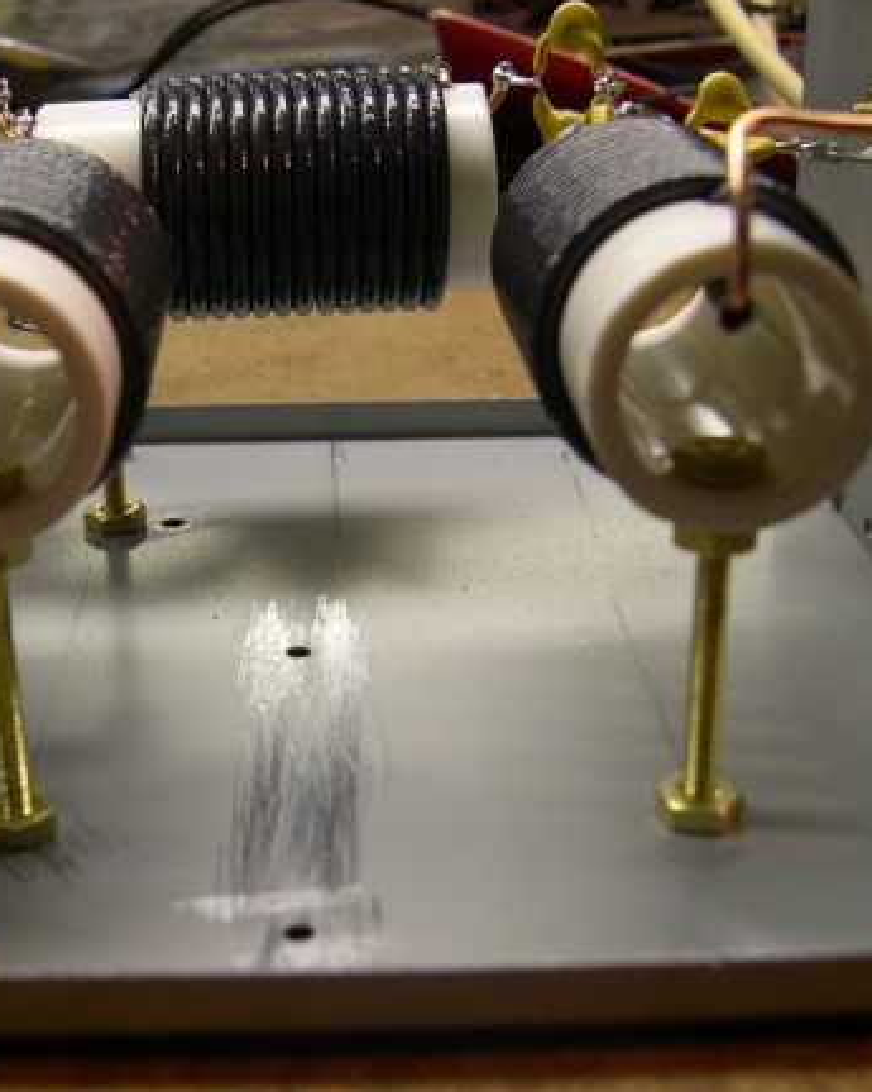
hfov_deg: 27.4
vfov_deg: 34.2
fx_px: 1776
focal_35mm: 55
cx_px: 291
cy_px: 518
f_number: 2.8
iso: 100
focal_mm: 8
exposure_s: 1/31
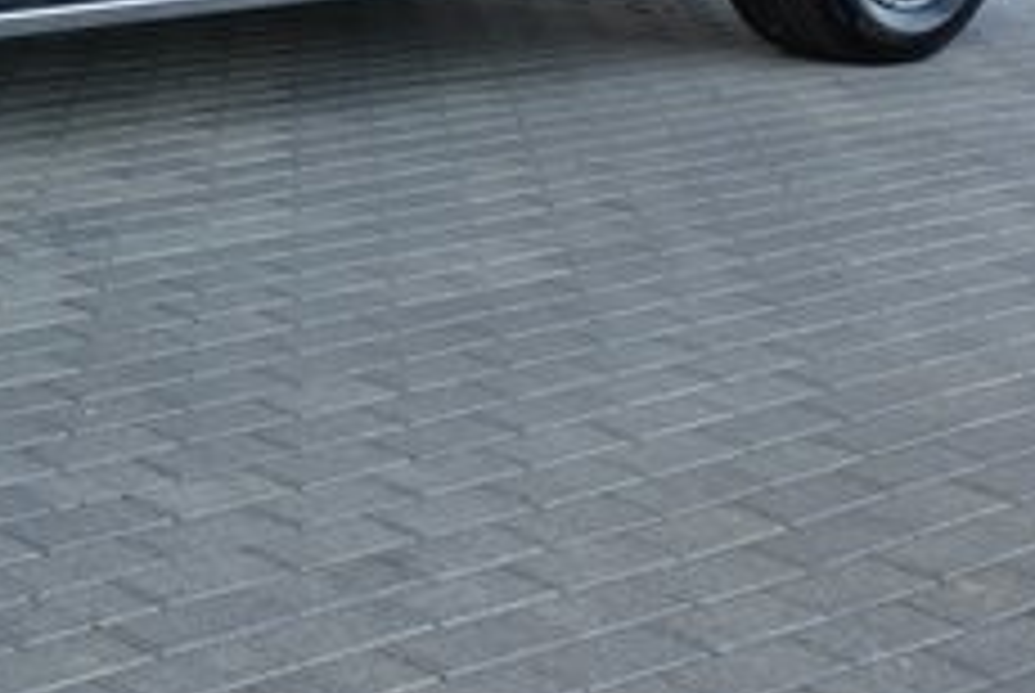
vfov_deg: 13.2
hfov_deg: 19.2
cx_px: -202
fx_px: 2879
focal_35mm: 100
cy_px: -223
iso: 1000
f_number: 8
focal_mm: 36
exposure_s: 1/200
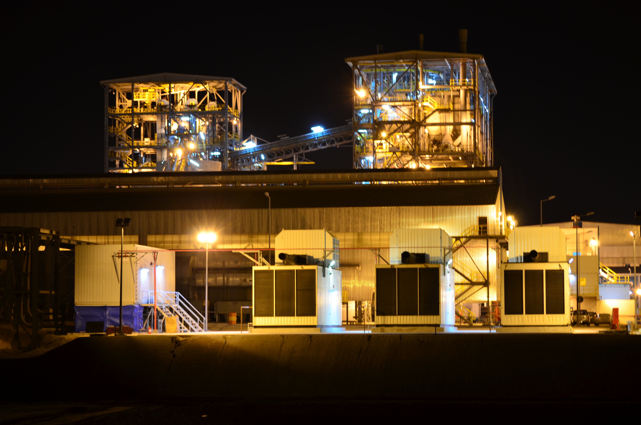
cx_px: 320
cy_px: 212
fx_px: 1732
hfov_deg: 21.0
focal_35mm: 98
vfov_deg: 14.0
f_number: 4.5
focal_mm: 65
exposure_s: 1/4
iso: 320
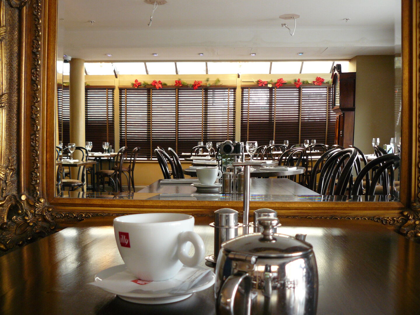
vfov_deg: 39.7
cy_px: 158
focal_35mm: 36
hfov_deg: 51.4
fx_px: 437
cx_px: 210
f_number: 2.8
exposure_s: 1/13
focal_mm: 6
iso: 200
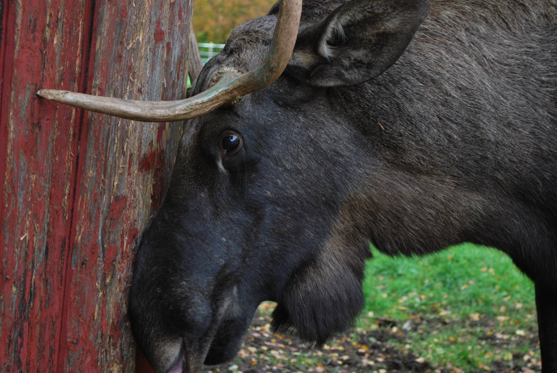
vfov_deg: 20.7
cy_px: 186
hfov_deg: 30.5
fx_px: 1022
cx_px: 278
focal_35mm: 66
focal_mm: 44
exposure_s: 1/100
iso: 200
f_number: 5.3
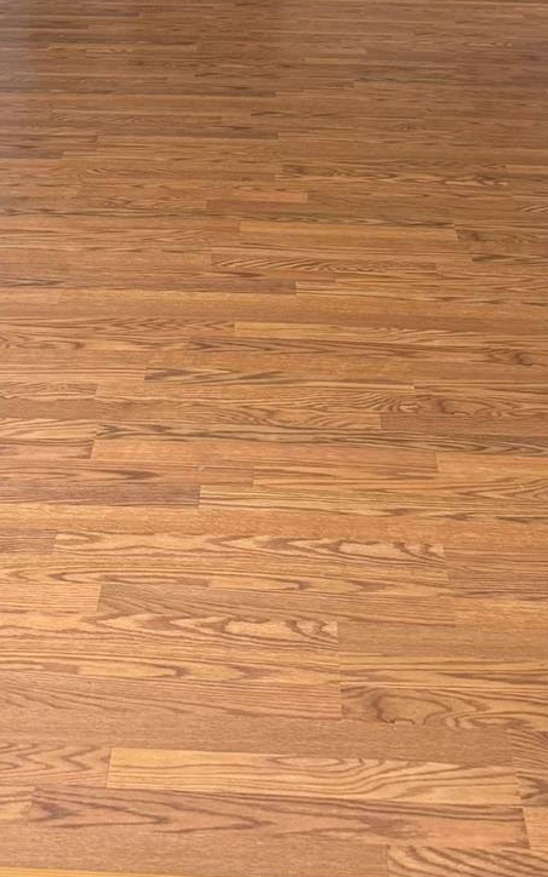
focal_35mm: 54
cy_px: -46
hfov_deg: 23.9
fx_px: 1291
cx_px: 222
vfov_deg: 33.5
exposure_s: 1/60
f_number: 1.78
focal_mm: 6.76
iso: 320
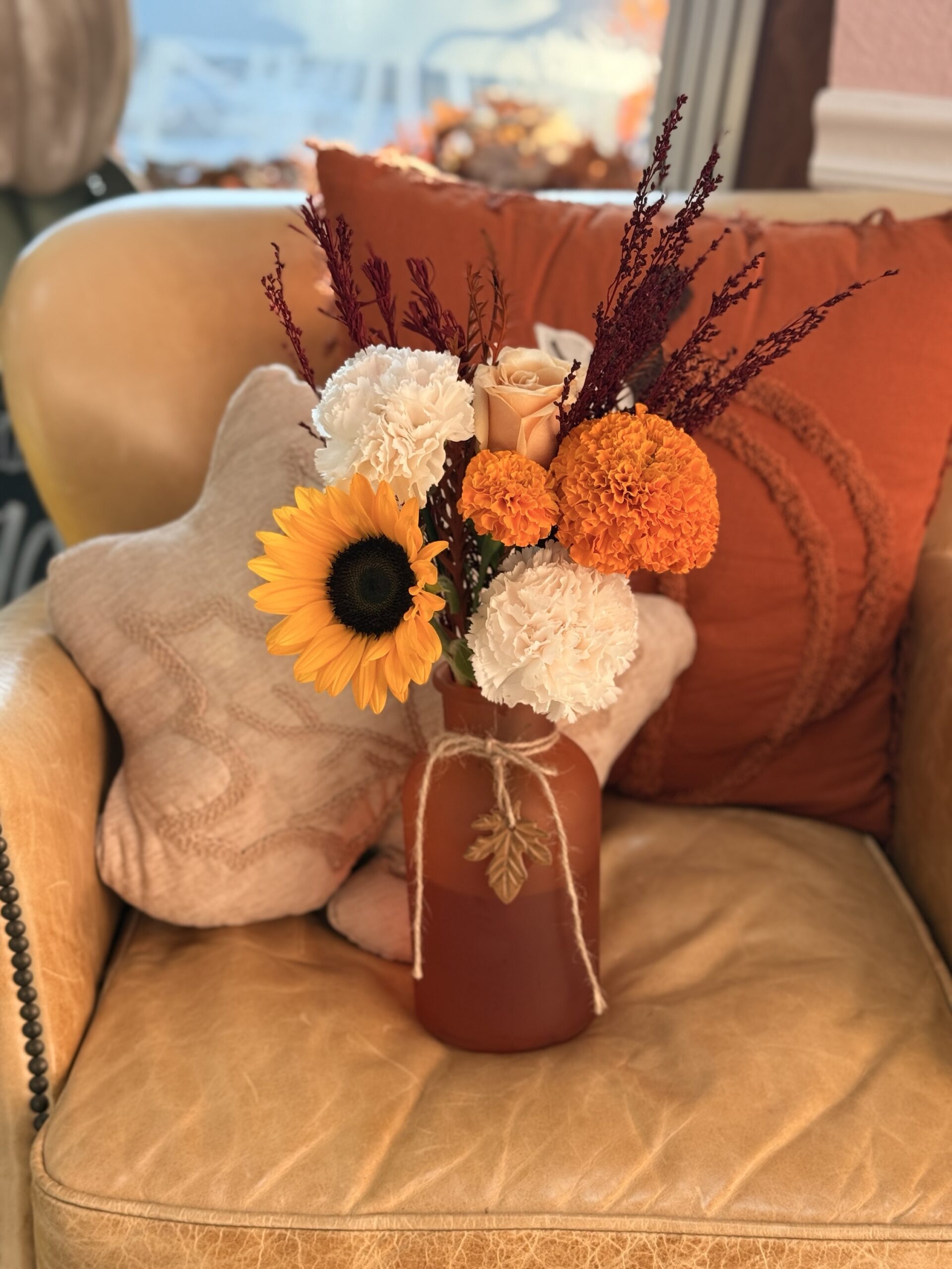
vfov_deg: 39.7
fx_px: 1760
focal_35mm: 48
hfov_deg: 30.3
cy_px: 634
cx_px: 476
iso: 50
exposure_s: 1/180
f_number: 1.78
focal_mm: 6.76
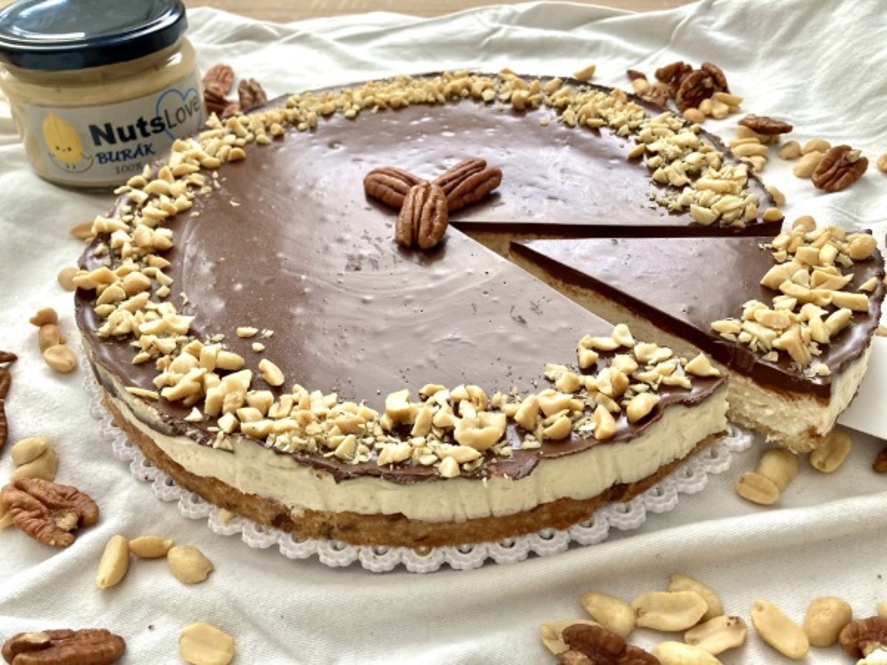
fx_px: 717
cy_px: 332
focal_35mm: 28
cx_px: 444
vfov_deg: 49.7
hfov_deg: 63.4
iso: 50
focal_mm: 3.99
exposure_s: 1/121
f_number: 1.8
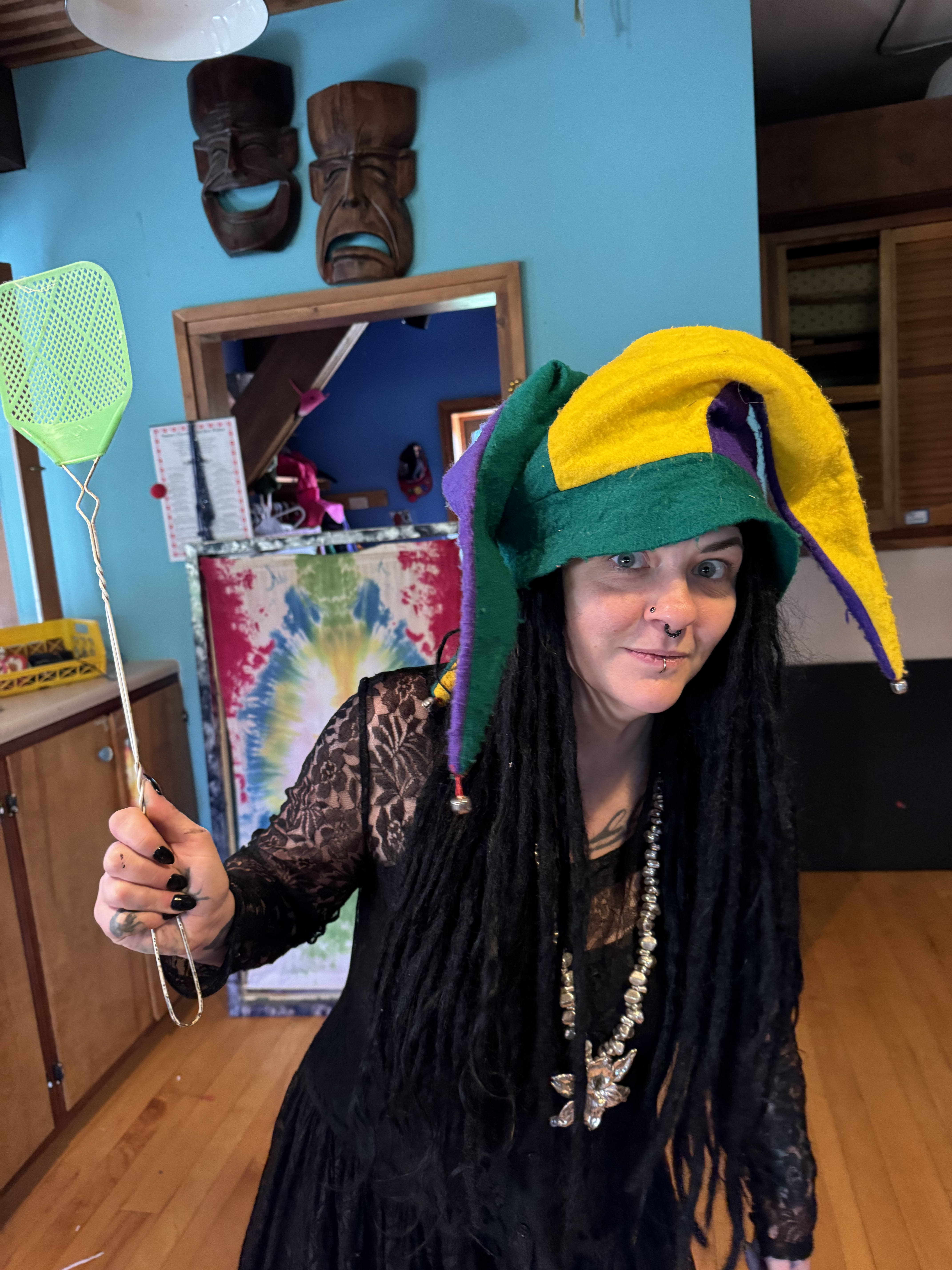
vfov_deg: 71.6
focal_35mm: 24
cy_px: 635
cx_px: 476
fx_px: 880
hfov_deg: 56.8
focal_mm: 6.76
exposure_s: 1/60
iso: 640
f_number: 1.78
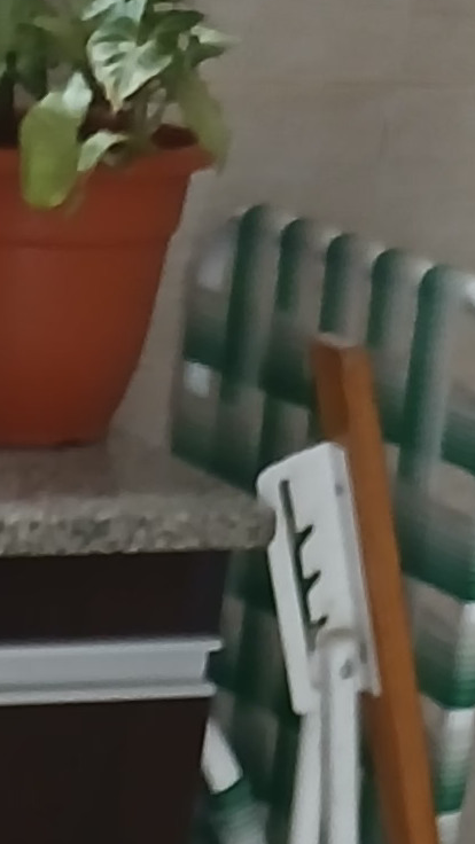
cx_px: -756
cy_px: 2267
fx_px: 3515
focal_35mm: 157
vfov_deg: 10.8
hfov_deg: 7.2
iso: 250
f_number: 1.8
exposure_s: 1/50
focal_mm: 3.98
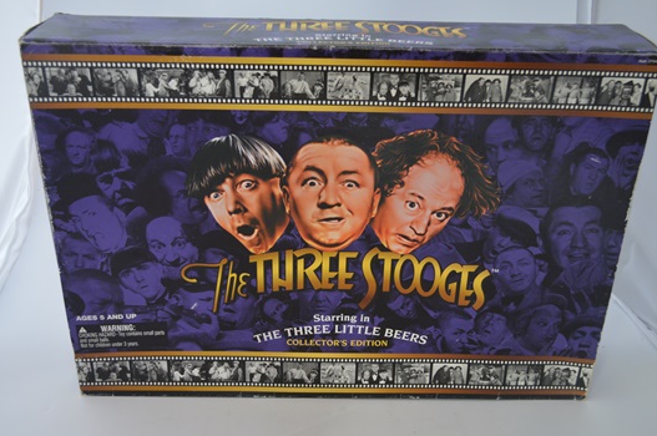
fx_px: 747
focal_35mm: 41
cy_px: 236
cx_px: 332
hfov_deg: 47.5
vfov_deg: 32.5
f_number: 4
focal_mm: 24
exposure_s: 1/60
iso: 560
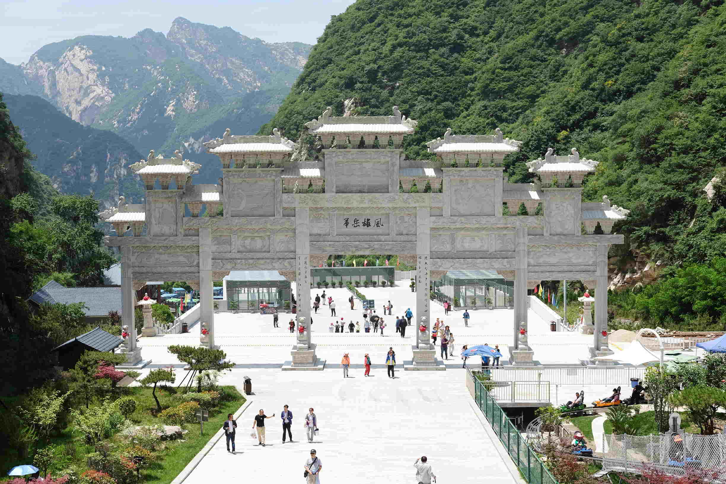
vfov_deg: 25.5
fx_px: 1069
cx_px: 363
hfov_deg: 37.5
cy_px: 242
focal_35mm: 53
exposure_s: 1/420
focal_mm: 35
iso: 200
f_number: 6.4
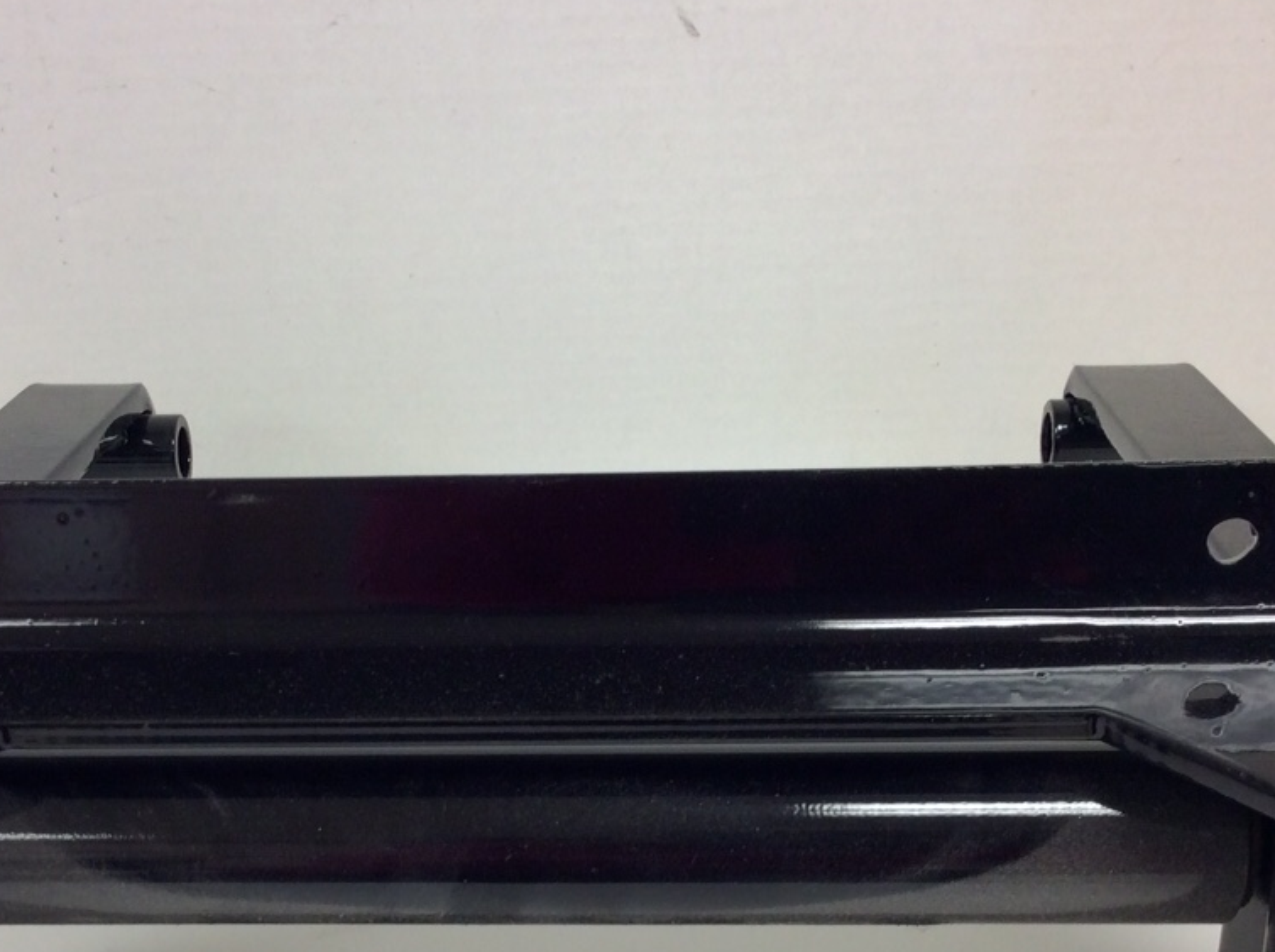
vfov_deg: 26.0
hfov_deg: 34.9
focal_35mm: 55
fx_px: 2023
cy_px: 759
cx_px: 558
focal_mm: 3.3
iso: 40
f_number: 2.4
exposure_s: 1/24
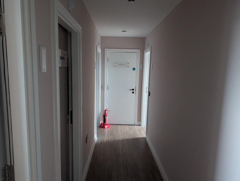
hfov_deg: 71.5
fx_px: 167
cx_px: 120
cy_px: 90
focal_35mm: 24
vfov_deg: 56.9
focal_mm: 6.9
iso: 1794
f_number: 1.68
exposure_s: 1/74.8
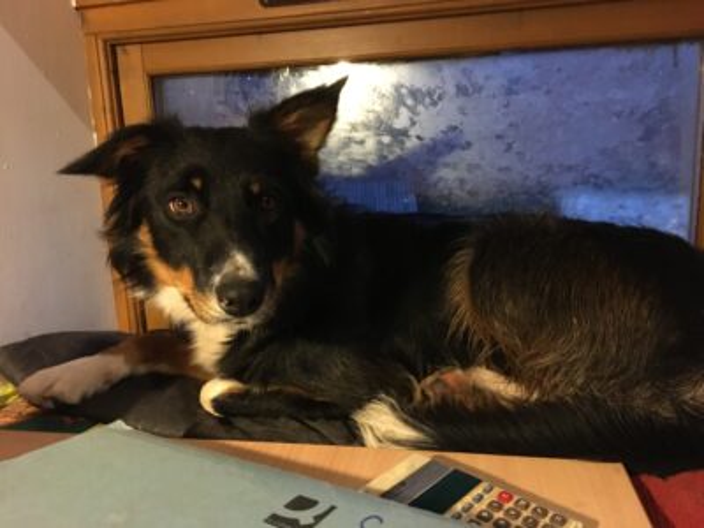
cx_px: 352
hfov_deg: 61.7
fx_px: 590
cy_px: 264
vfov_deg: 48.2
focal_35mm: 29
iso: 640
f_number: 2.2
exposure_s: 1/17
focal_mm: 4.15
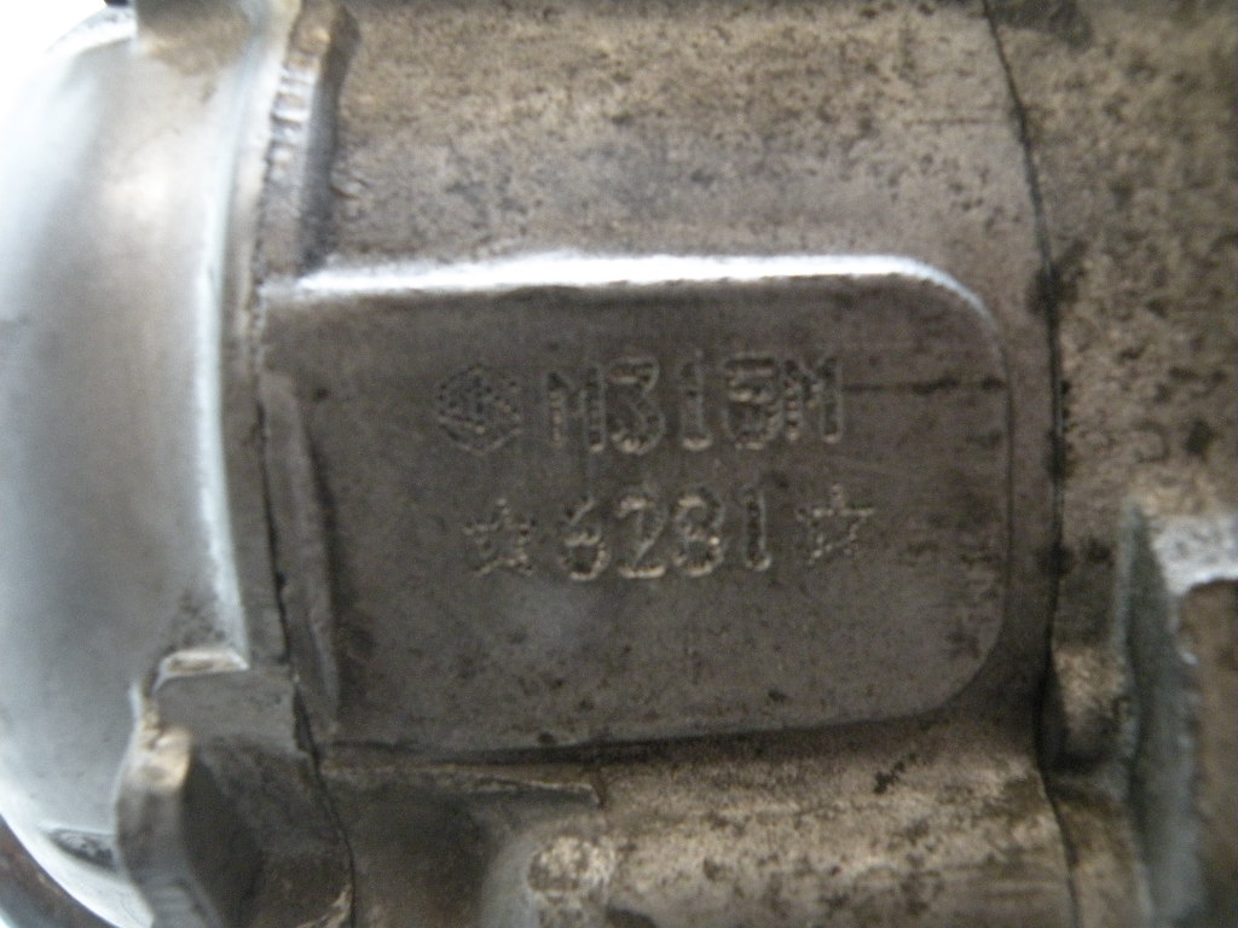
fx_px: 966
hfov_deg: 65.3
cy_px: 464
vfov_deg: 51.4
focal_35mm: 27
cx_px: 619
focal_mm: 4.7
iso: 400
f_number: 2.8
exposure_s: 1/54.7
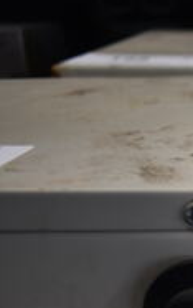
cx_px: 422
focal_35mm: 90
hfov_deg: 12.3
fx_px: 757
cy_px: 300
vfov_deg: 22.3
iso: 160
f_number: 3.5
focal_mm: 18
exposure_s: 1/30
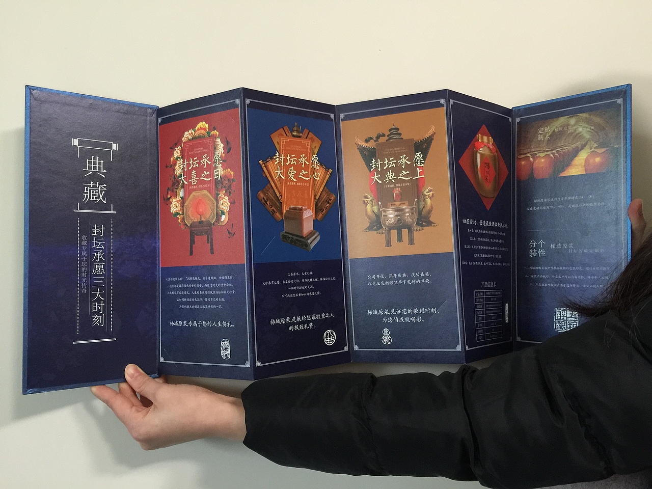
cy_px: 244
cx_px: 326
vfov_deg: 48.2
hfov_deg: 61.7
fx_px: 546
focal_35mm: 29
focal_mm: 4.15
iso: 125
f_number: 2.2
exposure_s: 1/10
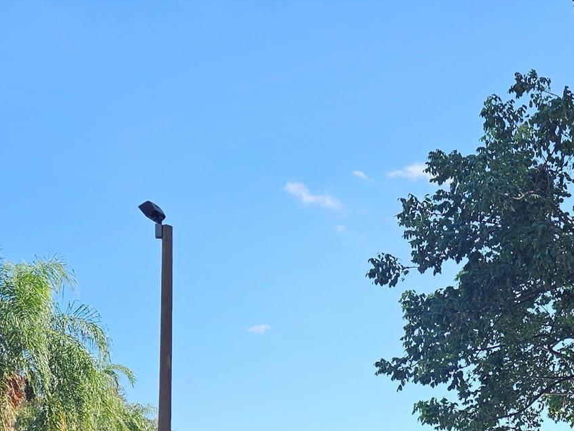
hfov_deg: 31.9
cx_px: 566
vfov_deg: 24.1
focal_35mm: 56
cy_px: 499
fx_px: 929
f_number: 1.8
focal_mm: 5.4
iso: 25
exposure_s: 1/746
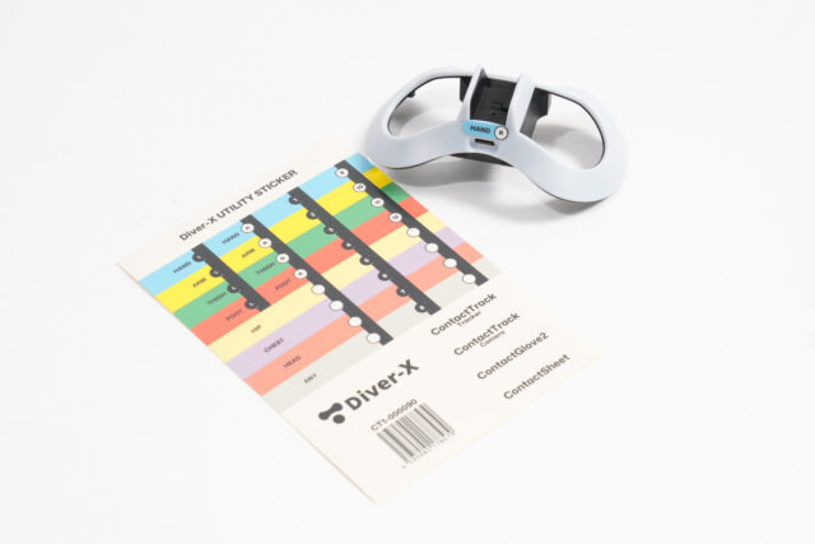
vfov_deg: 11.4
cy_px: 272
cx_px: 408
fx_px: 2717
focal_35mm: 120
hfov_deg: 17.1
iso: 400
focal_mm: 80
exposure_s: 1/125
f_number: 10
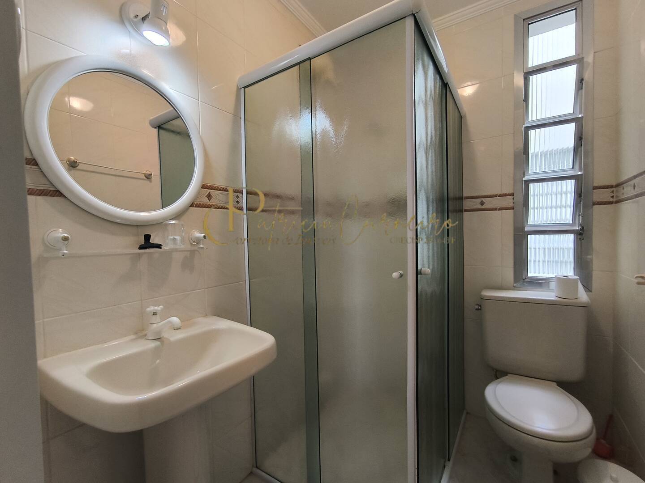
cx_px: 322
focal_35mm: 16
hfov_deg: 94.5
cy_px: 242
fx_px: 298
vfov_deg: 78.1
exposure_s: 1/60
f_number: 2.2
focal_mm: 1.65
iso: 64
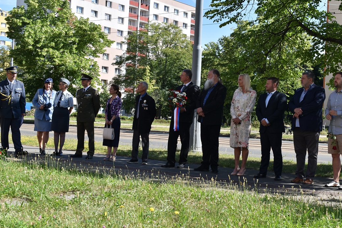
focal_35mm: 52
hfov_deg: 38.2
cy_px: 108
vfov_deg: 26.0
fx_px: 494
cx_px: 182
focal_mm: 30
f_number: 9
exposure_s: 1/200
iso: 100
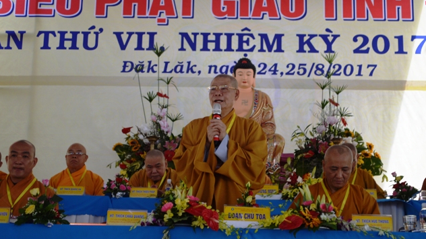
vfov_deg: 13.8
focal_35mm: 88
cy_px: 110
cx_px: 212
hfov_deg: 24.3
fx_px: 988
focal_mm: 55
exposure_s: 1/80
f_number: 5.6
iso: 400
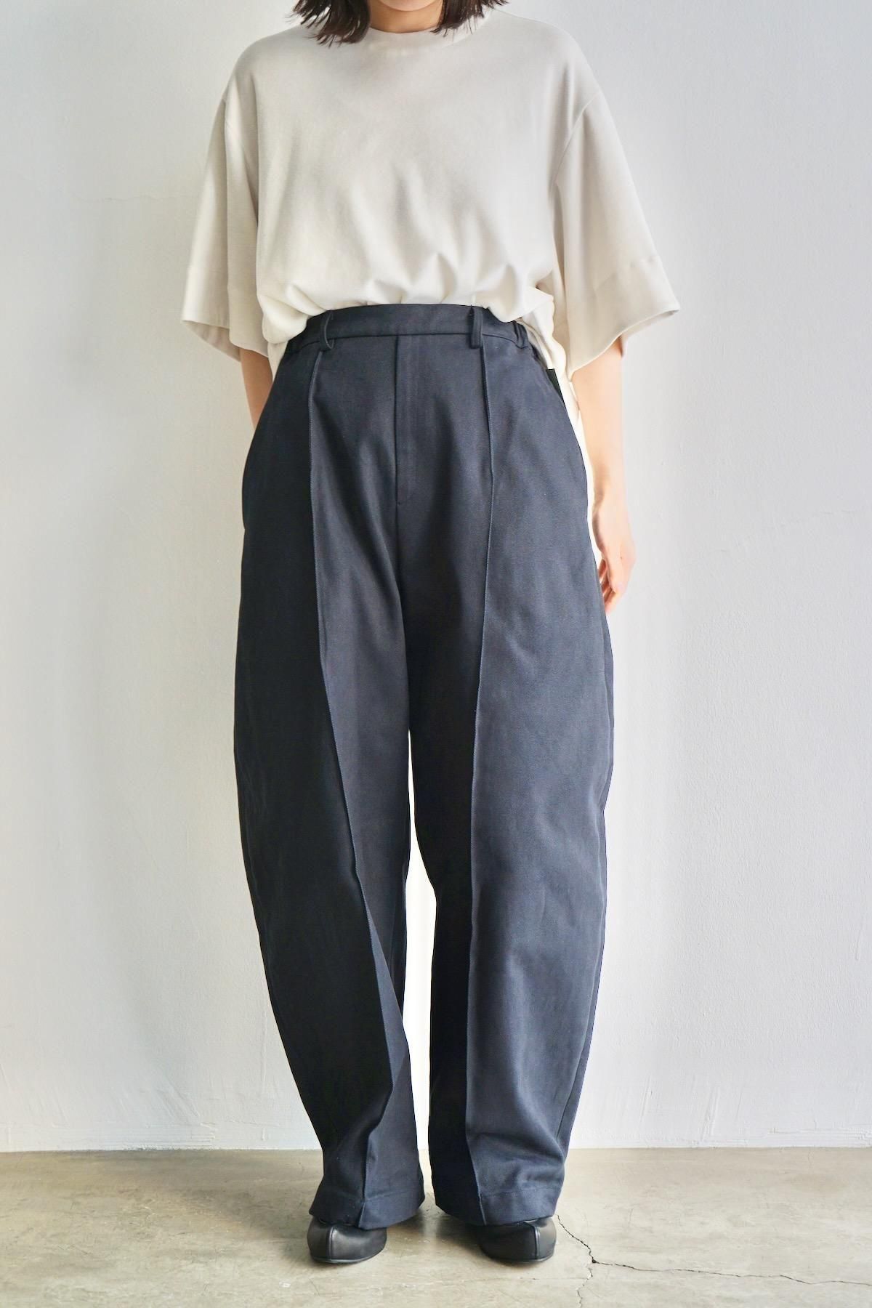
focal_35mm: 44
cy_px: 654
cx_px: 436
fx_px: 1599
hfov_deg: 30.5
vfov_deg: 44.5
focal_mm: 44
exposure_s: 1/160
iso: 500
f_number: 4.5
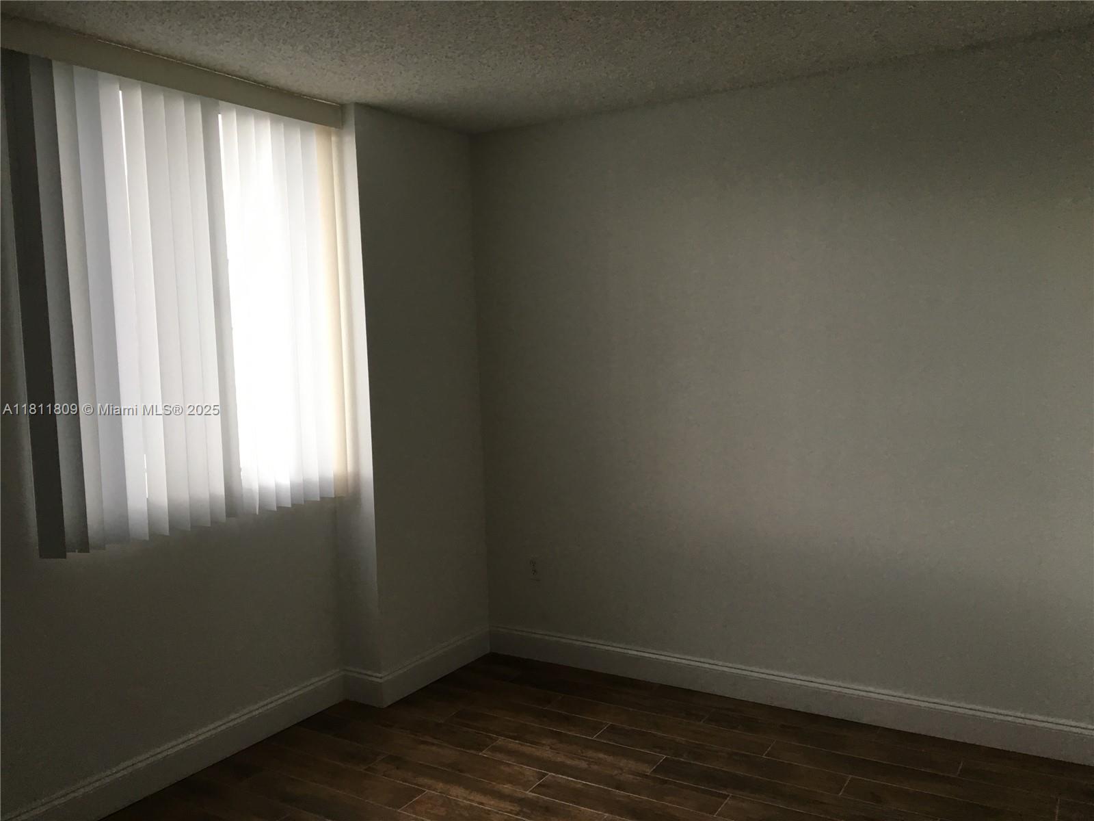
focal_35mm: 29
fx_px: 917
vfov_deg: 48.2
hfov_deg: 61.7
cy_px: 410
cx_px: 547
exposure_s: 1/30
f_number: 2.2
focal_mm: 4.15
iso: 40
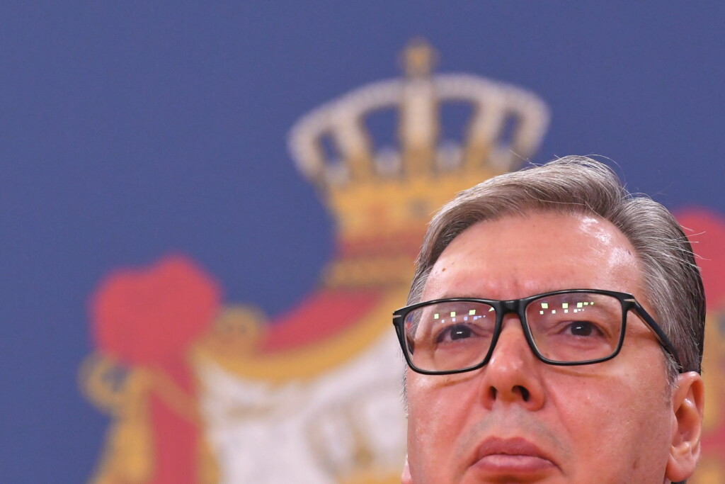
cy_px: 242
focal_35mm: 300
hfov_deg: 6.9
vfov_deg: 4.6
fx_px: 6042
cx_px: 362
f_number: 4
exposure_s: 1/400
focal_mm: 200
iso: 3200
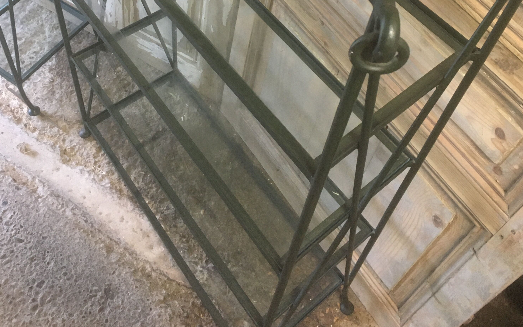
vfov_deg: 28.2
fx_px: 599
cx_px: 261
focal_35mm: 42
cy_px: -19
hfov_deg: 47.2
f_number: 2.2
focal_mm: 4.15
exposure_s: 1/20
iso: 200
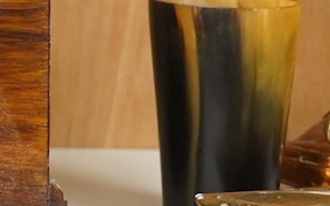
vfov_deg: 7.1
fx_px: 1637
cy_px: -112
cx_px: -276
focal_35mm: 182
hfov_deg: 10.7
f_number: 5
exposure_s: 1/160
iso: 2500
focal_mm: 30
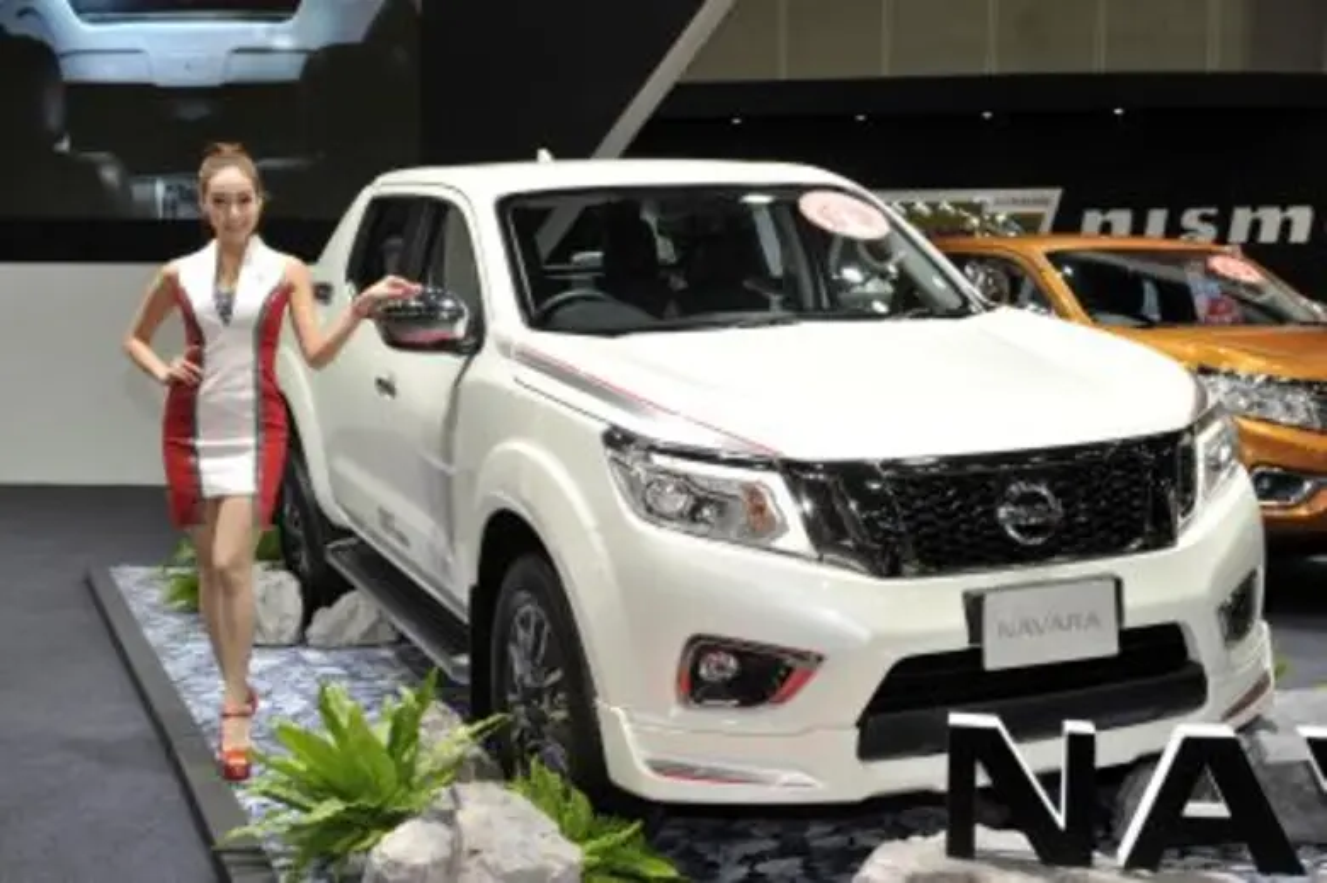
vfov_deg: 28.0
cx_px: 664
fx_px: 1768
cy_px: 442
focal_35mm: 48
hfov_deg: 41.1
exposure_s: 1/125
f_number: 5.6
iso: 400
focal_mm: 48
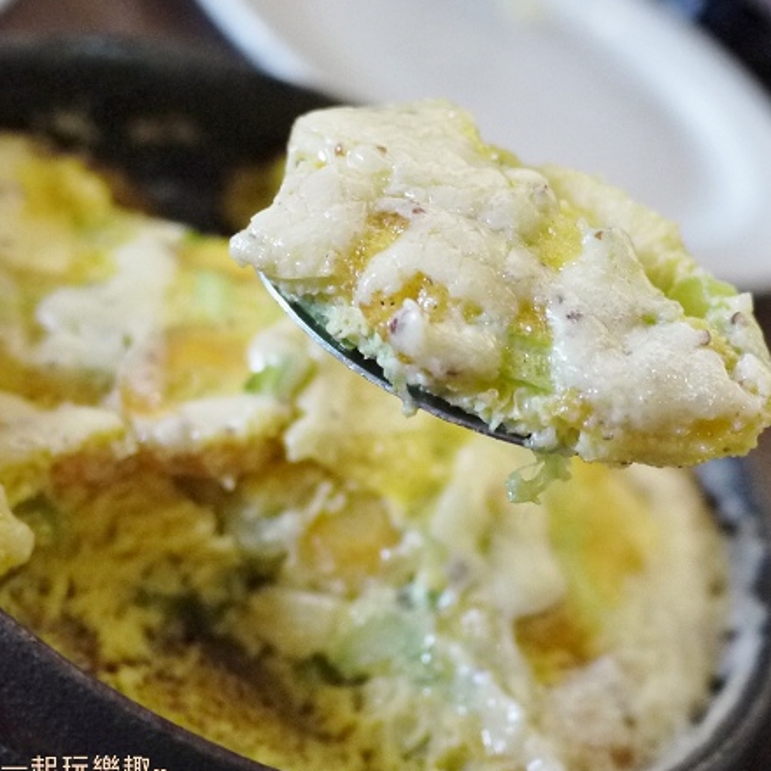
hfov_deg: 46.0
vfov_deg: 46.0
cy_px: 401
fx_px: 907
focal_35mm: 36
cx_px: 357
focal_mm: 14
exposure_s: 1/50
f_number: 2.5
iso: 800
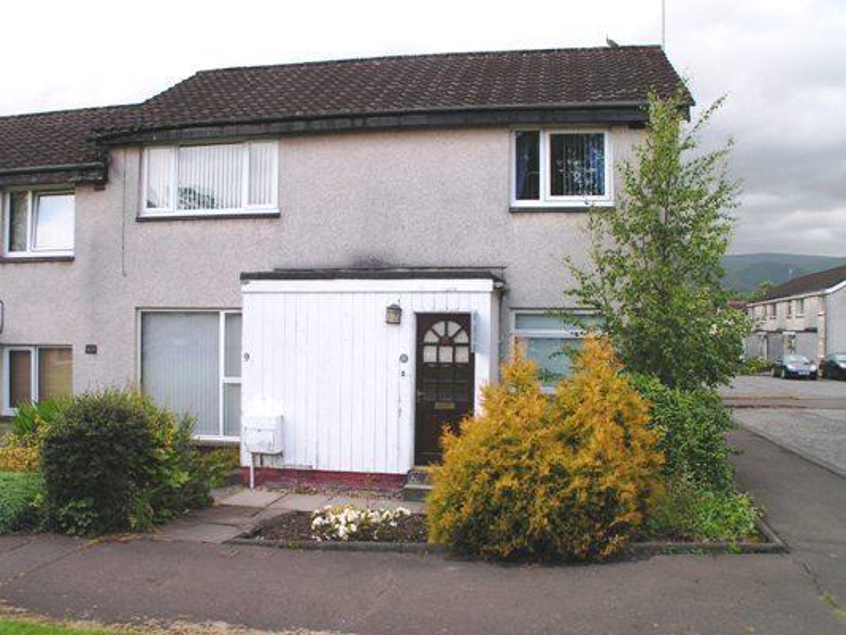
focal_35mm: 44
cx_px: 423
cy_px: 318
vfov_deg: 32.9
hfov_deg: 42.9
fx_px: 1076
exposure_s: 1/250
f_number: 2.8
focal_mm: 7.4
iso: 50
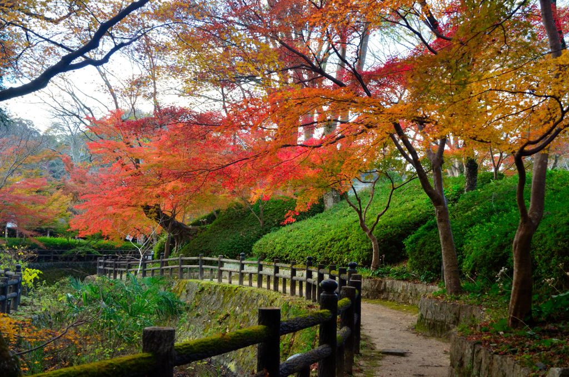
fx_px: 733
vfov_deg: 28.8
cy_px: 188
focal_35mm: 46
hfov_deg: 42.4
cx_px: 284
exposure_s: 1/60
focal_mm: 31
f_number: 8
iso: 1250
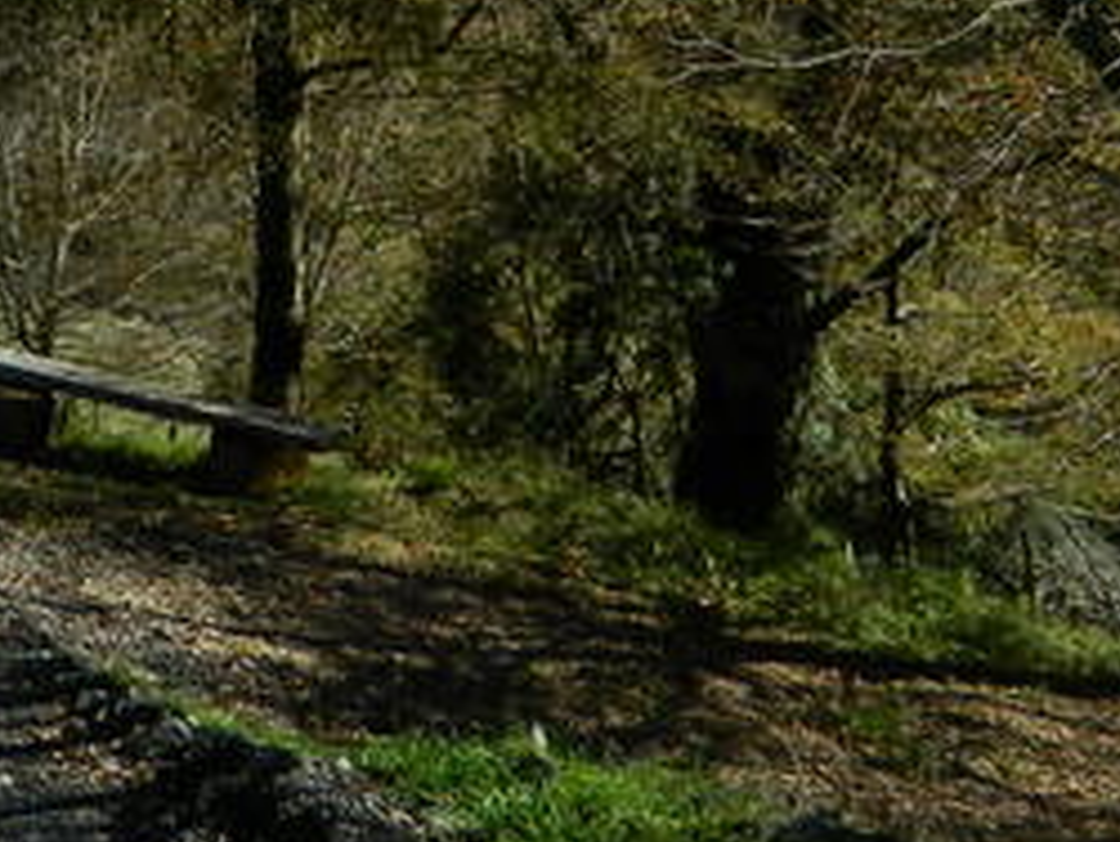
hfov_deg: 23.2
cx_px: -49
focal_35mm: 80
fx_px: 2591
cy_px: -479
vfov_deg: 16.5
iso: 80
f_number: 3.1
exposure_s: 1/640
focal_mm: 4.5
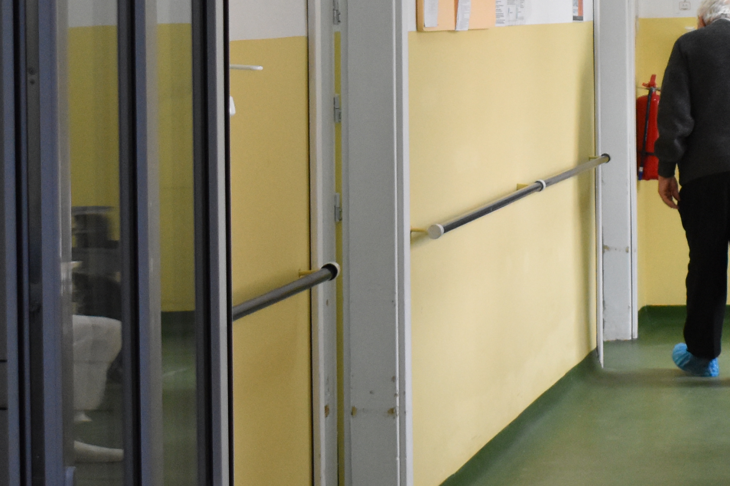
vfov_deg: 10.2
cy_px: -48
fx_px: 2697
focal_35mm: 133
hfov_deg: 15.3
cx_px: 597
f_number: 4.2
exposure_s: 1/125
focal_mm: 30
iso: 2000
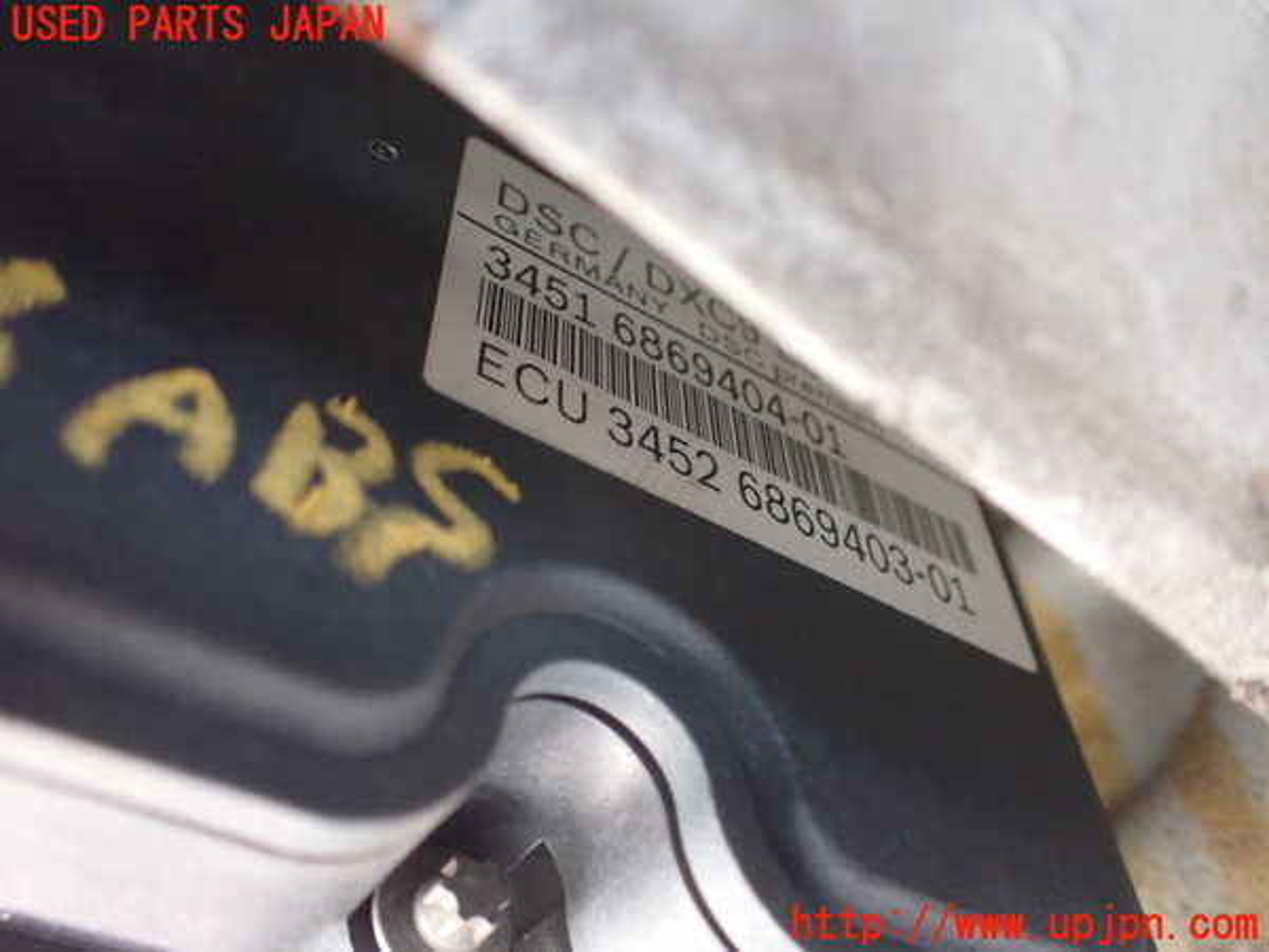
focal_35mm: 30
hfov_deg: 60.0
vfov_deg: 46.8
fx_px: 1100
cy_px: 476
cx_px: 634
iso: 1000
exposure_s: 1/30
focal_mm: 5.4
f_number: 2.3
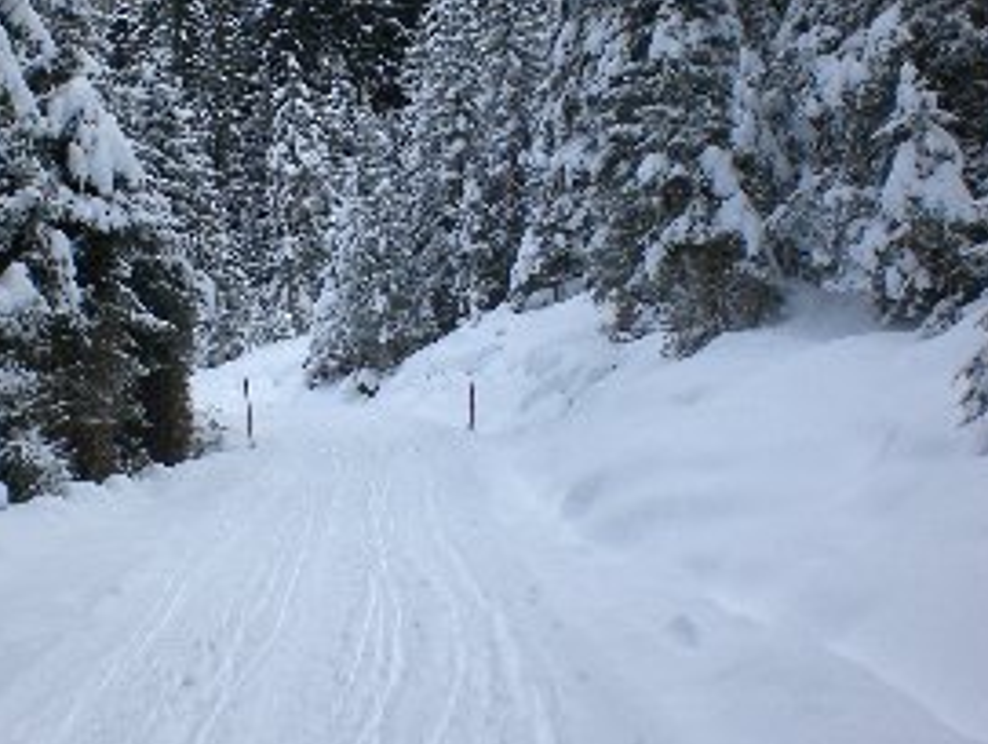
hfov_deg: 34.1
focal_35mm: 56
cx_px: 361
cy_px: 387
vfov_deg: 26.2
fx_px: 1600
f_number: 4.4
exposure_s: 1/320
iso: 50
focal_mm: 6.3
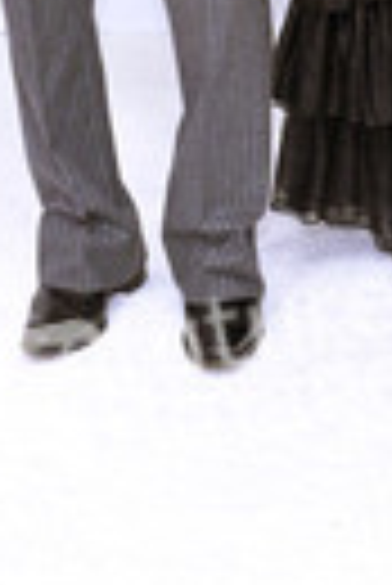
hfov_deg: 11.1
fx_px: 2004
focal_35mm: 123
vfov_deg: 15.4
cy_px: -288
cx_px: 315
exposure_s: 1/250
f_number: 5.6
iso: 4500
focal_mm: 40
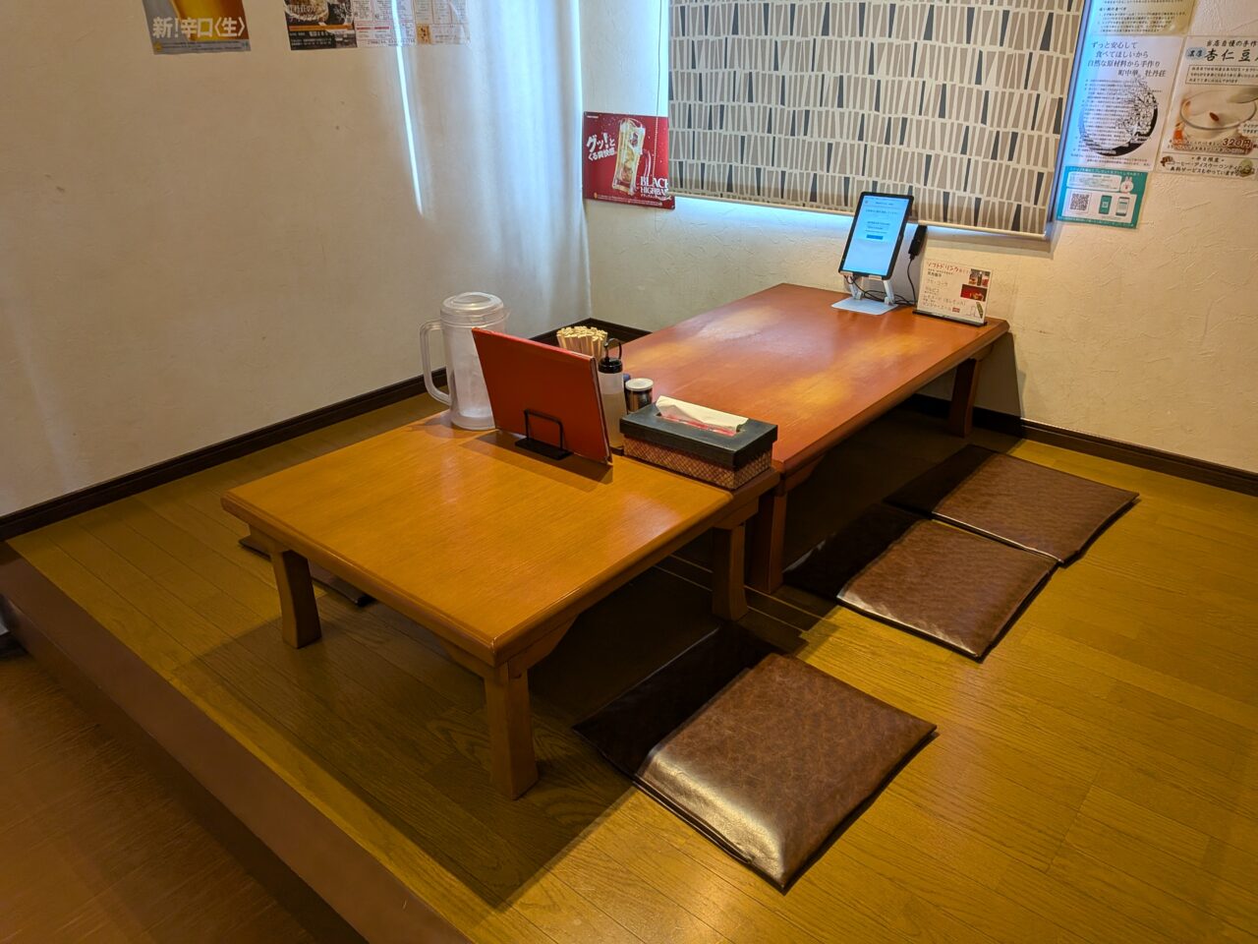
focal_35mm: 24
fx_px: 872
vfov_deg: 56.8
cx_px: 629
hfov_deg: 71.6
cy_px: 472
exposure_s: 1/120
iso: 25
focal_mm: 4.53
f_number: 1.7
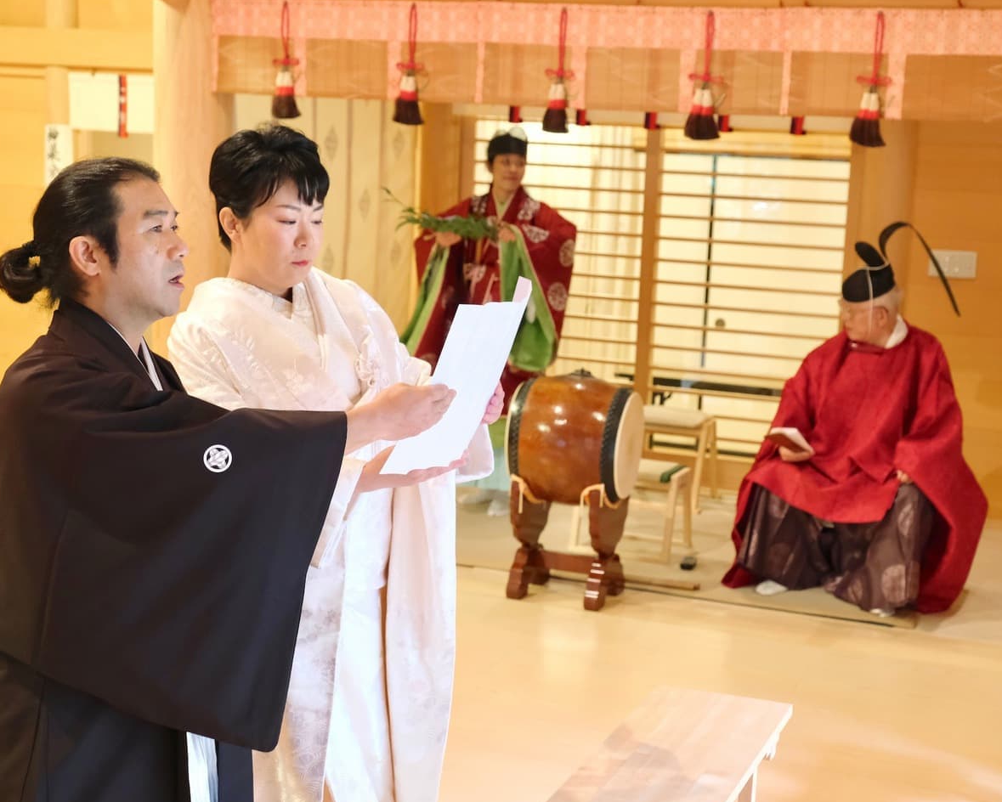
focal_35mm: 55
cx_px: 503
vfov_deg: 27.6
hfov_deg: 34.1
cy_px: 406
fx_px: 1632
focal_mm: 32.1
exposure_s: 1/30
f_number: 4
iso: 3200
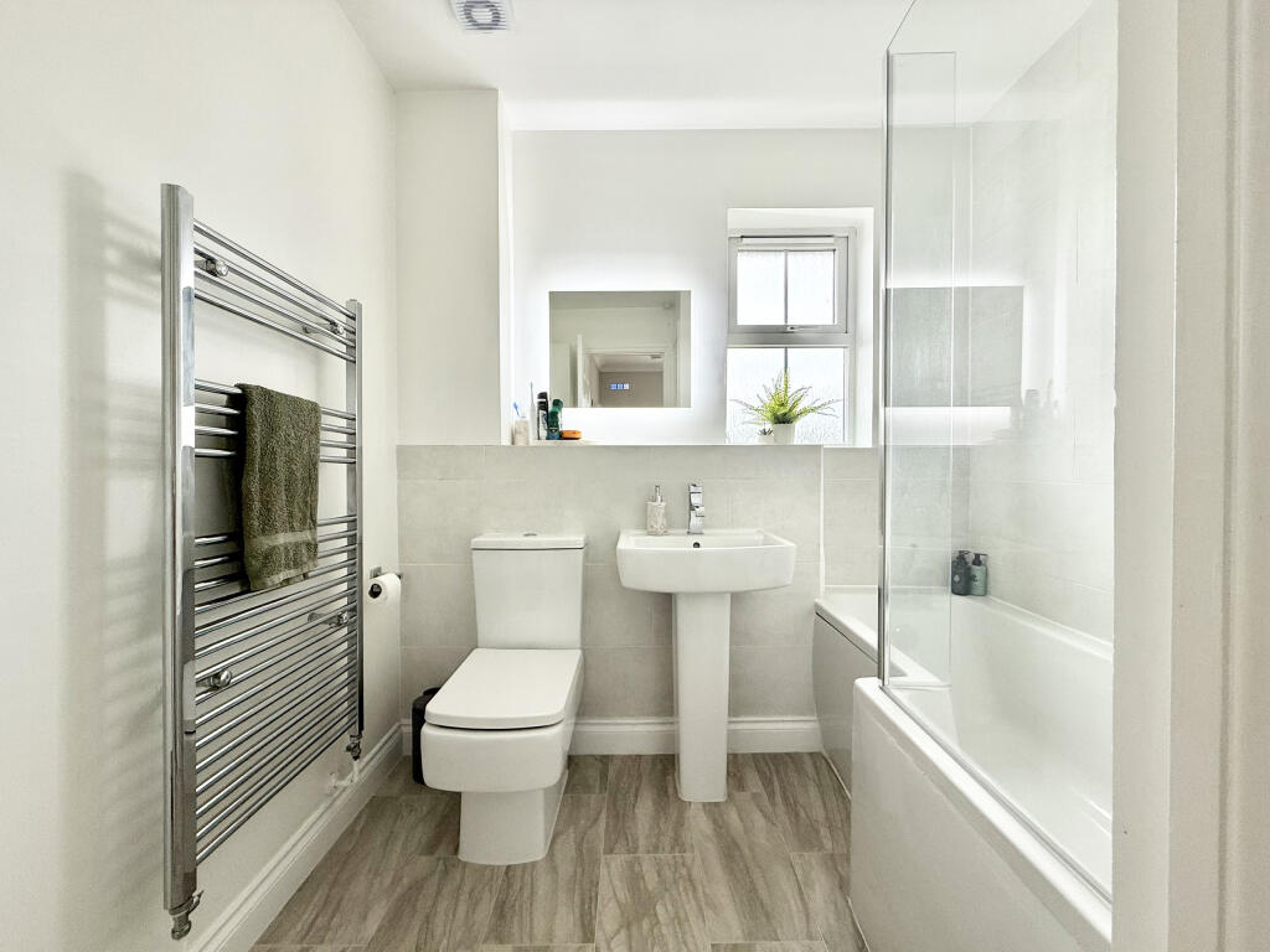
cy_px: 476
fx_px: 514
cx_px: 635
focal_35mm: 14
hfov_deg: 102.1
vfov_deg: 85.7
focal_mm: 2.22
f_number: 2.2
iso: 64
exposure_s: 1/110
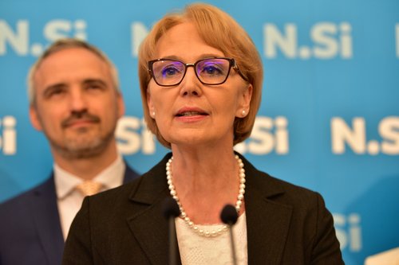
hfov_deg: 16.8
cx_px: 200
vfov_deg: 11.2
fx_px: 1352
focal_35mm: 122
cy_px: 132
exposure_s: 1/500
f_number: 2.8
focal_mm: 122
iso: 1600
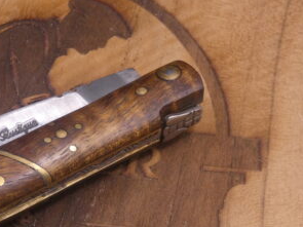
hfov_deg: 15.7
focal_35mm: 124
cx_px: 14
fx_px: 1085
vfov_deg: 11.9
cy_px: 173
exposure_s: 1/80
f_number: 4.1
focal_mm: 10.8
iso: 320
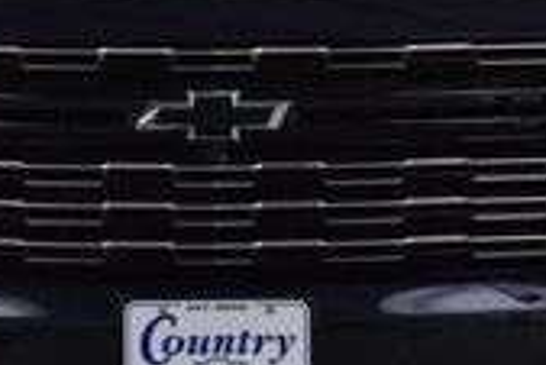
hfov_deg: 10.1
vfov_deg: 6.7
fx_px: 3097
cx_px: 210
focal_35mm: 204
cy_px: -5
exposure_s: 1/60
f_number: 8
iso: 1600
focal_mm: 36
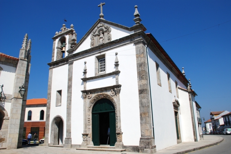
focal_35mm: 27
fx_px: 173
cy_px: 77
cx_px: 116
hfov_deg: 67.4
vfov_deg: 47.9
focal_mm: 18
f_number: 9
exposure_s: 1/320
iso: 100
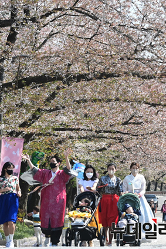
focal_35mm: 169
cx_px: 140
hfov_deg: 8.1
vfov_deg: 12.2
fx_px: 1168
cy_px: 125
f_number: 8
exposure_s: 1/400
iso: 400
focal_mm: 112
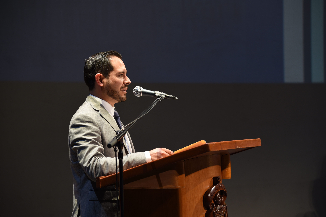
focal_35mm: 120
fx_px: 1087
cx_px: 163
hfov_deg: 17.1
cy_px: 108
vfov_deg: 11.4
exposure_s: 1/30
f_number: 4.5
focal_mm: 120
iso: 250
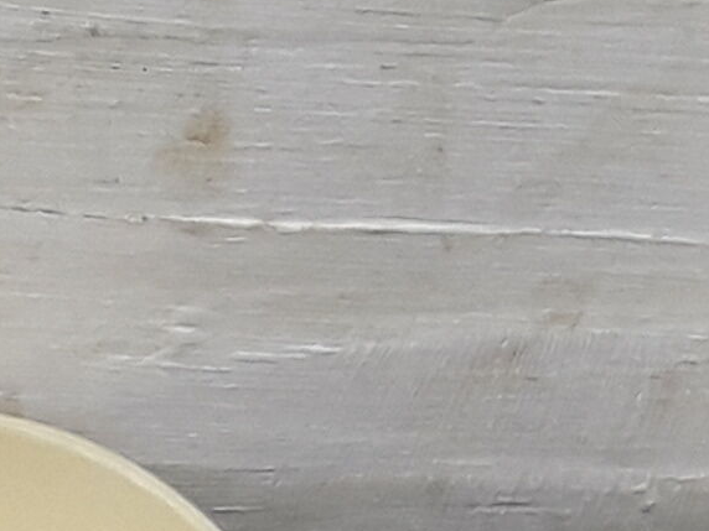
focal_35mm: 202
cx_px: -162
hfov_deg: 9.6
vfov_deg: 6.4
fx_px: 4137
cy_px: 1888
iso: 40
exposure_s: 1/476
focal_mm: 3.7
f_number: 1.9
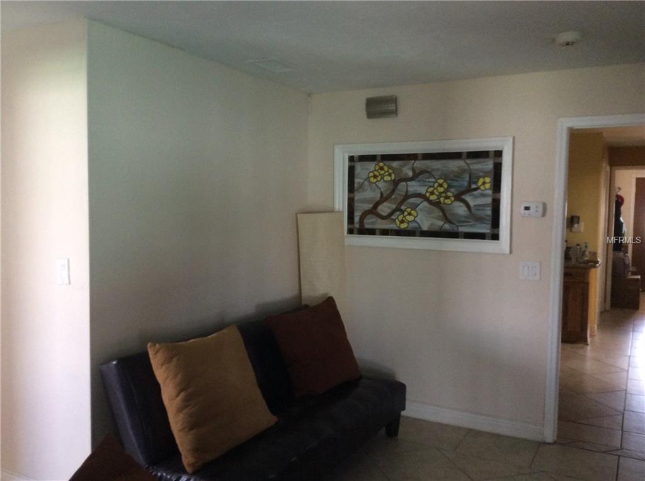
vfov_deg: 44.0
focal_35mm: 32
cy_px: 240
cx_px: 322
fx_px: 595
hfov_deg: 56.9
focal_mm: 3.3
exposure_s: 1/24
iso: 100
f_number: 2.4
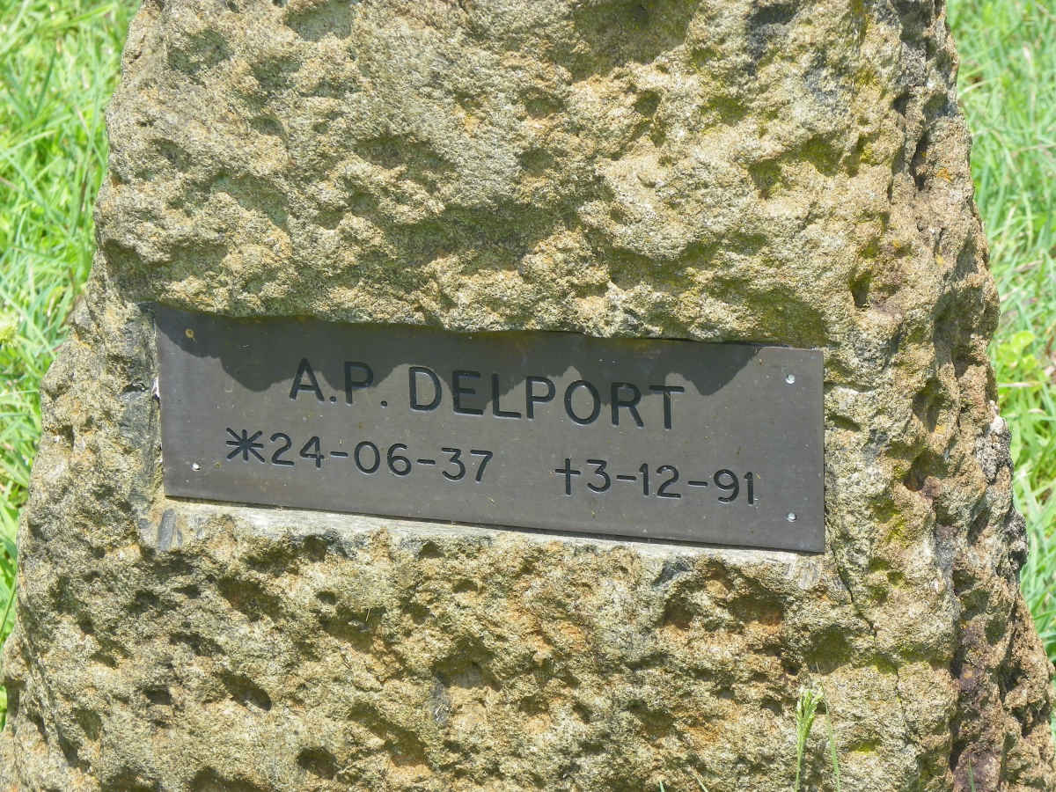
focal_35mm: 157
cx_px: 528
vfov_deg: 9.5
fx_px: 4789
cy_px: 396
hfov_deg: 12.6
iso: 64
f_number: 4.5
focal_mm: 28
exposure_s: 1/200
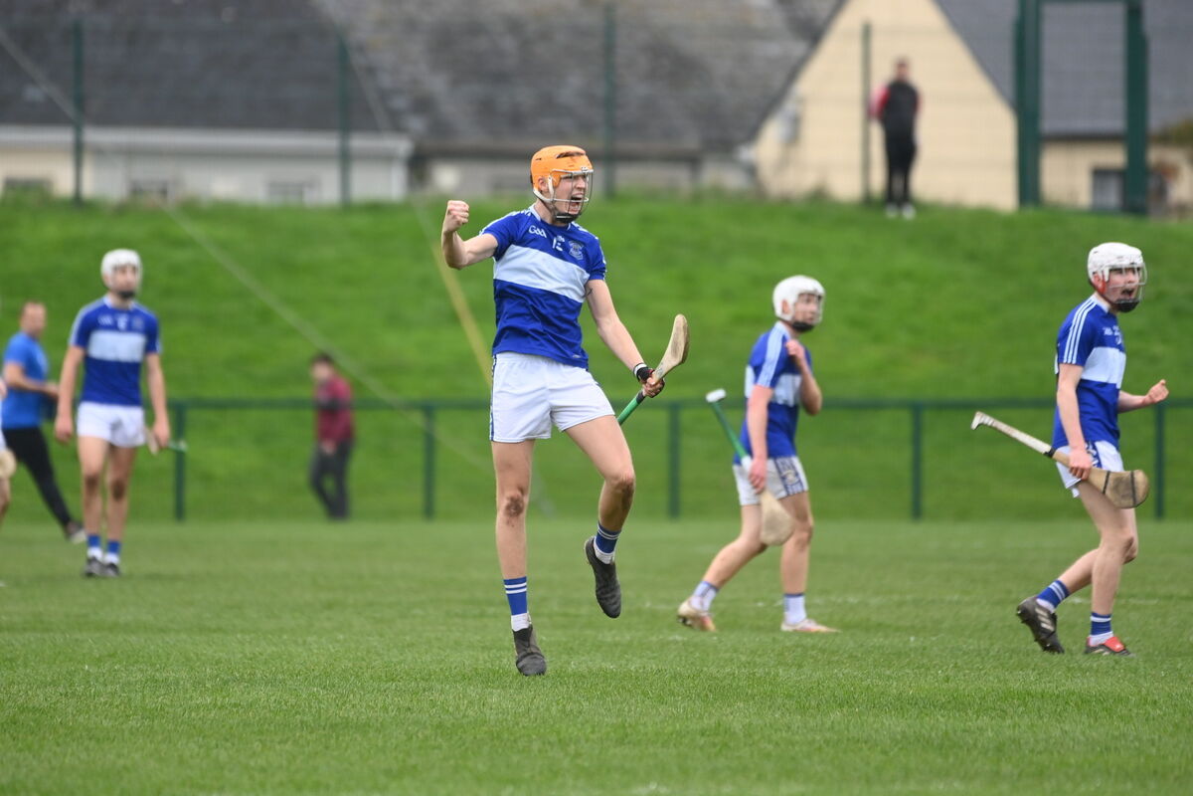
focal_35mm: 500
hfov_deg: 4.1
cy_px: 398
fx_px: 16568
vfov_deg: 2.7
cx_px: 596
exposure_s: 1/800
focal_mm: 500
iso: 1000
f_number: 5.6
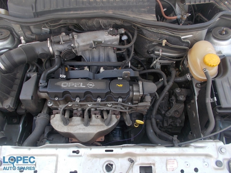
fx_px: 174
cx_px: 116
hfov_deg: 67.3
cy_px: 86
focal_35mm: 26
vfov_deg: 53.1
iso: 80
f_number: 3.2
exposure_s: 1/100
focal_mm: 4.6
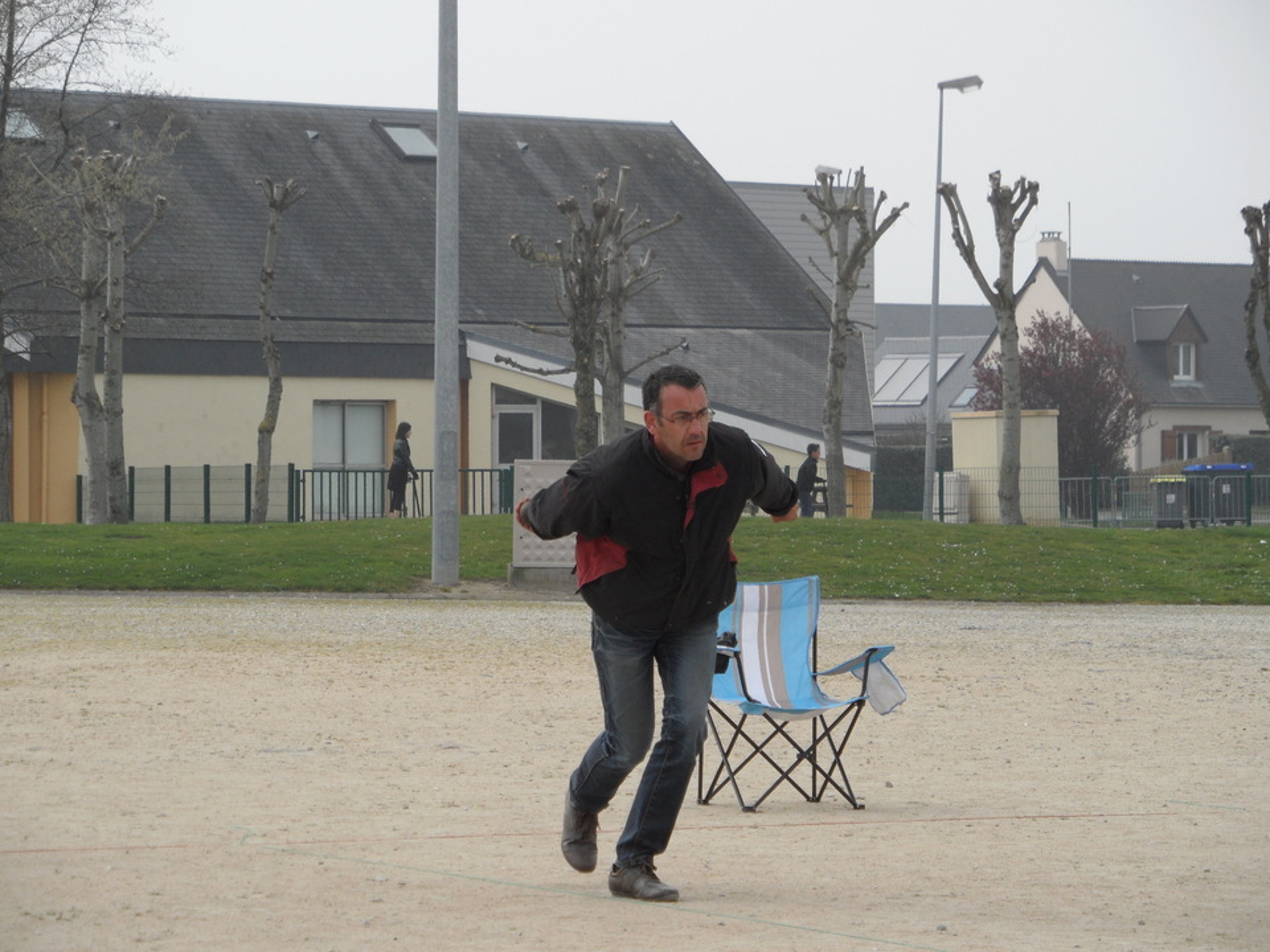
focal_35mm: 150
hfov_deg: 13.2
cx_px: 635
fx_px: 5503
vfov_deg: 9.9
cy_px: 476
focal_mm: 24.6
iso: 80
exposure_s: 1/500
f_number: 4.4
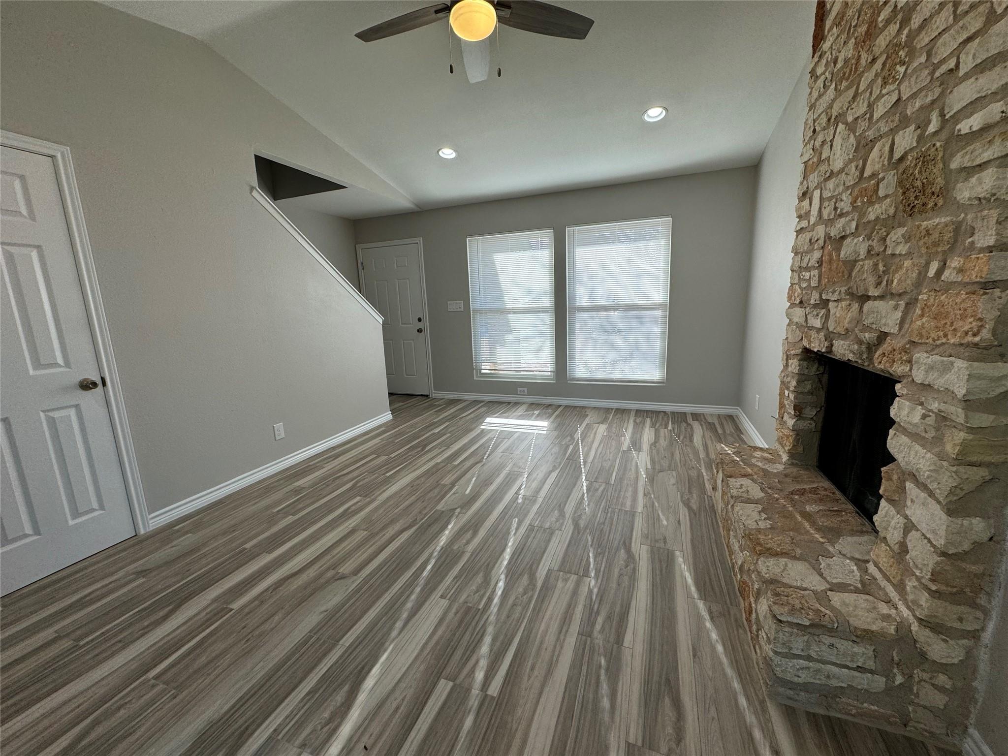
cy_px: 378
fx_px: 408
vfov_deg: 85.7
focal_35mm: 14
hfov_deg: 102.1
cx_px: 504
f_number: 2.2
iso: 40
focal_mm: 2.22
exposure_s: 1/207
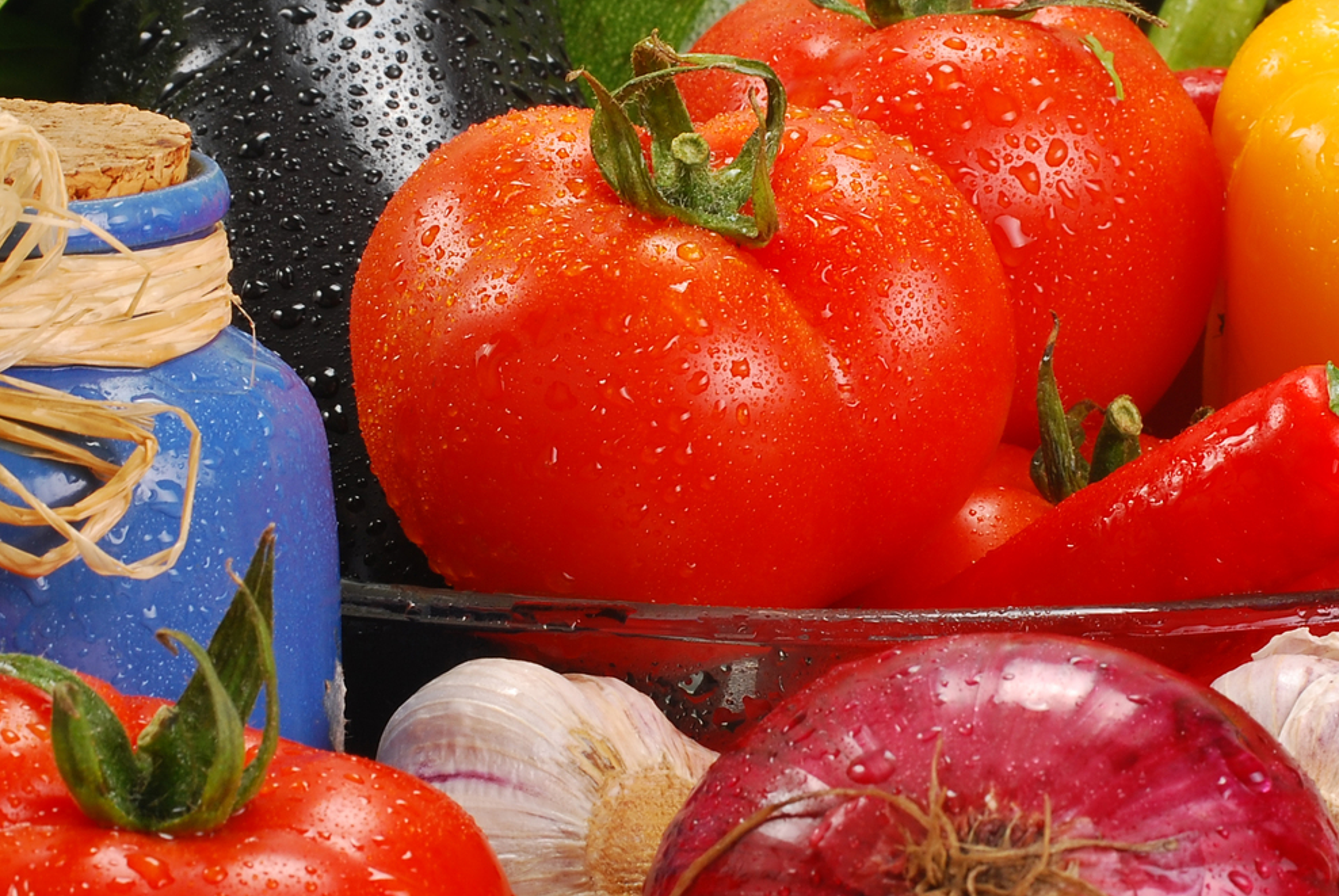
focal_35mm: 167
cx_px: 694
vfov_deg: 8.2
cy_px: 292
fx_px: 6218
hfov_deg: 12.3
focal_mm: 55
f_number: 16
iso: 100
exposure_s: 1/125
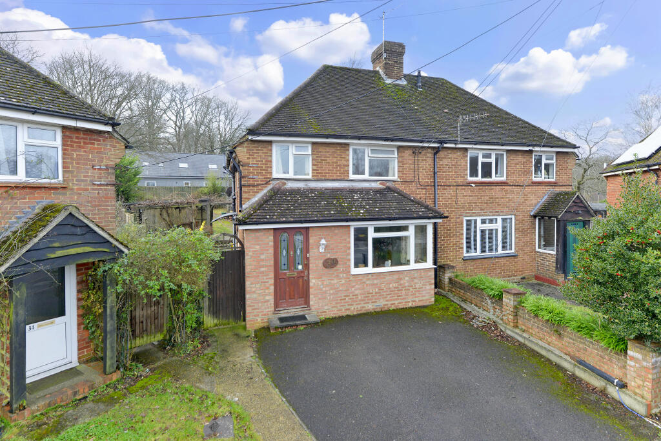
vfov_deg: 64.6
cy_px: 220
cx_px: 330
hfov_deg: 86.9
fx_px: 349
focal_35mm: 19
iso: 400
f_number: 11
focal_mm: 19
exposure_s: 1/60
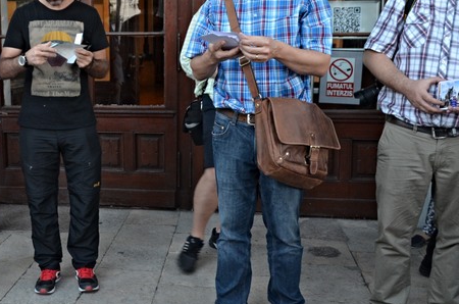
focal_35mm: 48
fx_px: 611
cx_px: 116
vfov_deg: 27.8
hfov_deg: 40.1
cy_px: 106
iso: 800
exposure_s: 1/40
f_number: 3.5
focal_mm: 18
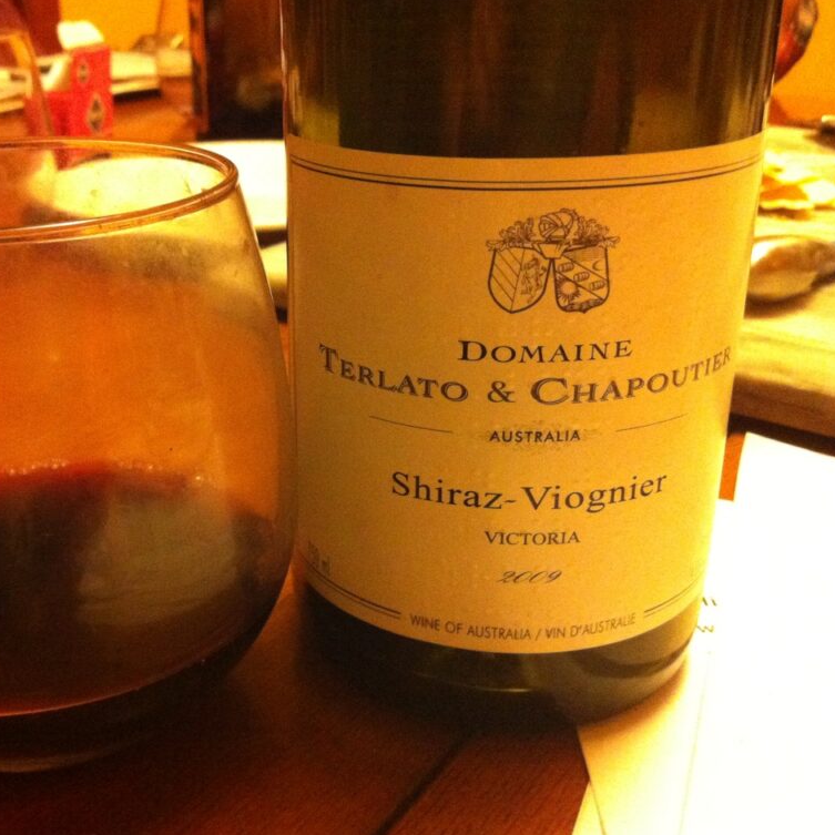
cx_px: 272
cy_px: 419
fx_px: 1146
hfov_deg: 39.5
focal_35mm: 42
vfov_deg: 40.0
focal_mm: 3.85
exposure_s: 1/15
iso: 800
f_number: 2.8
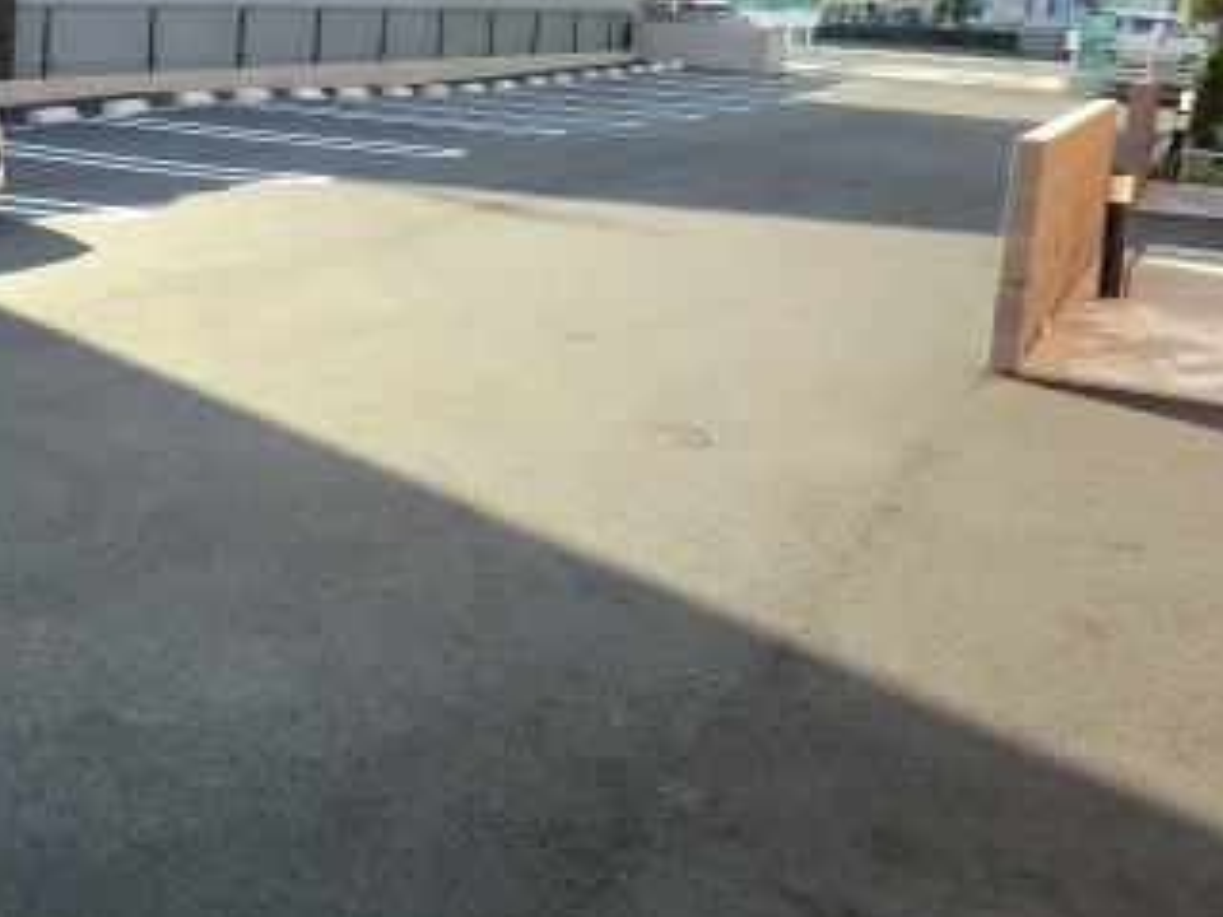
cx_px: 260
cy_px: 298
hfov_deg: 38.3
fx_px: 1696
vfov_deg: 30.0
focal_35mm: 48
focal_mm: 4.3
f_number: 3.2
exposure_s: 1/200
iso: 80
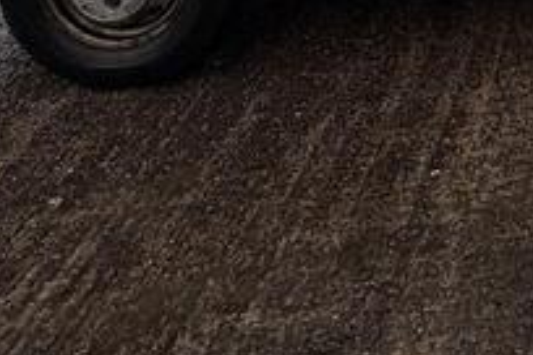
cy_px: -467
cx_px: 682
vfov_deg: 14.7
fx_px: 947
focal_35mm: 64
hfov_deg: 26.8
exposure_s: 1/462
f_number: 2.2
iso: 40
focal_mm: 2.22
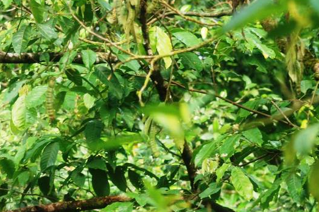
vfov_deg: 4.3
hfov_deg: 6.4
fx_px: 2843
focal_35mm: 321
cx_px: -60
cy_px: 203
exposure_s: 1/100
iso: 400
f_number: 4
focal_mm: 70
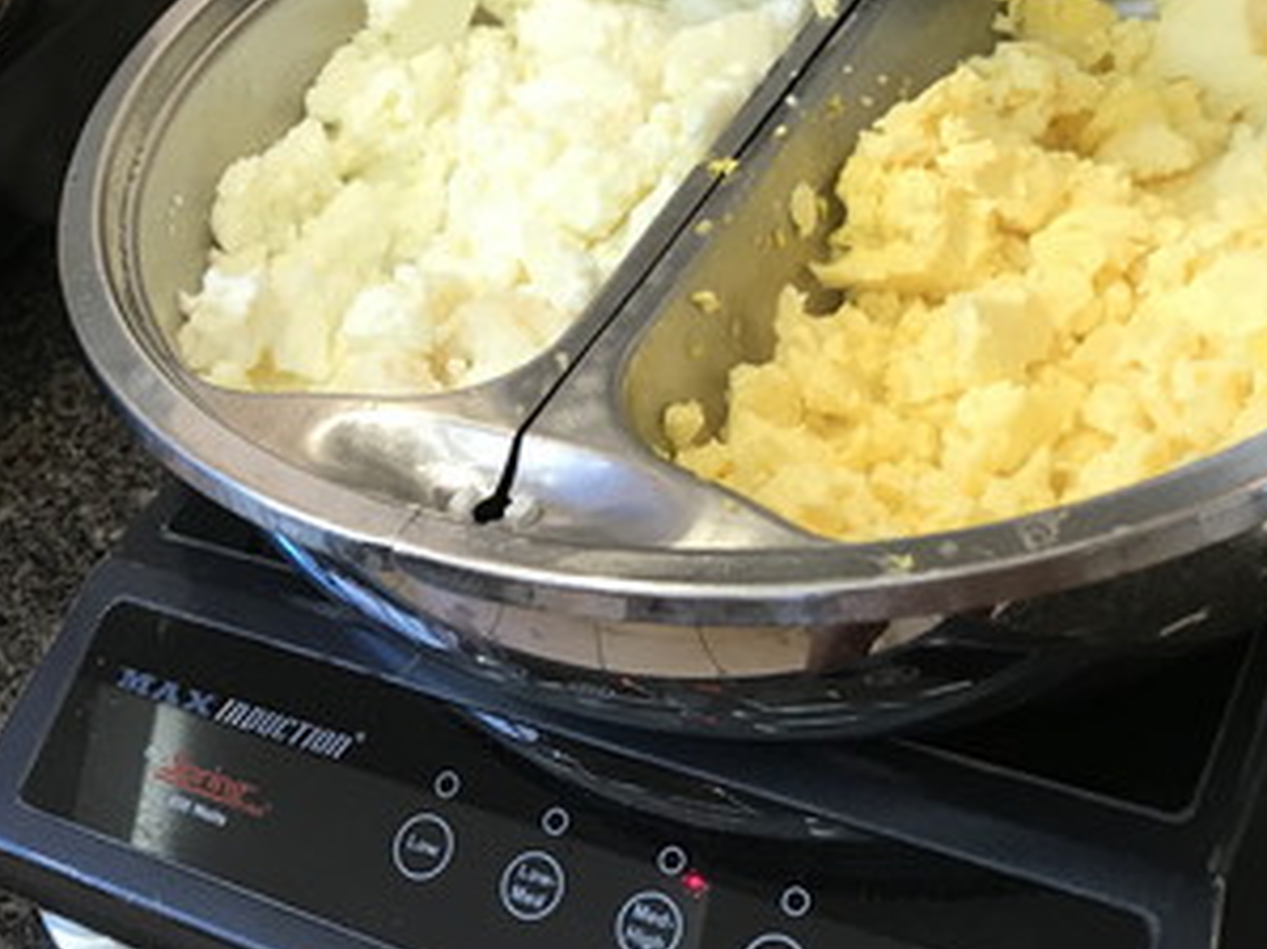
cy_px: 123
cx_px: 381
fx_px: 2195
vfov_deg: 23.8
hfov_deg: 31.8
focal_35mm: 60
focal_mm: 3.99
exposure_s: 1/20
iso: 40
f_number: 1.8
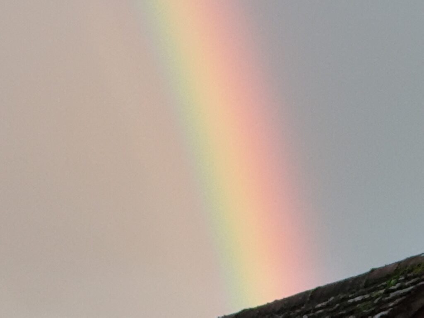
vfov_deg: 28.0
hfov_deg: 36.8
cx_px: 212
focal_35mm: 52
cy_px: 159
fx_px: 637
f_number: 2.4
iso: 100
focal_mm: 6
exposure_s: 1/33
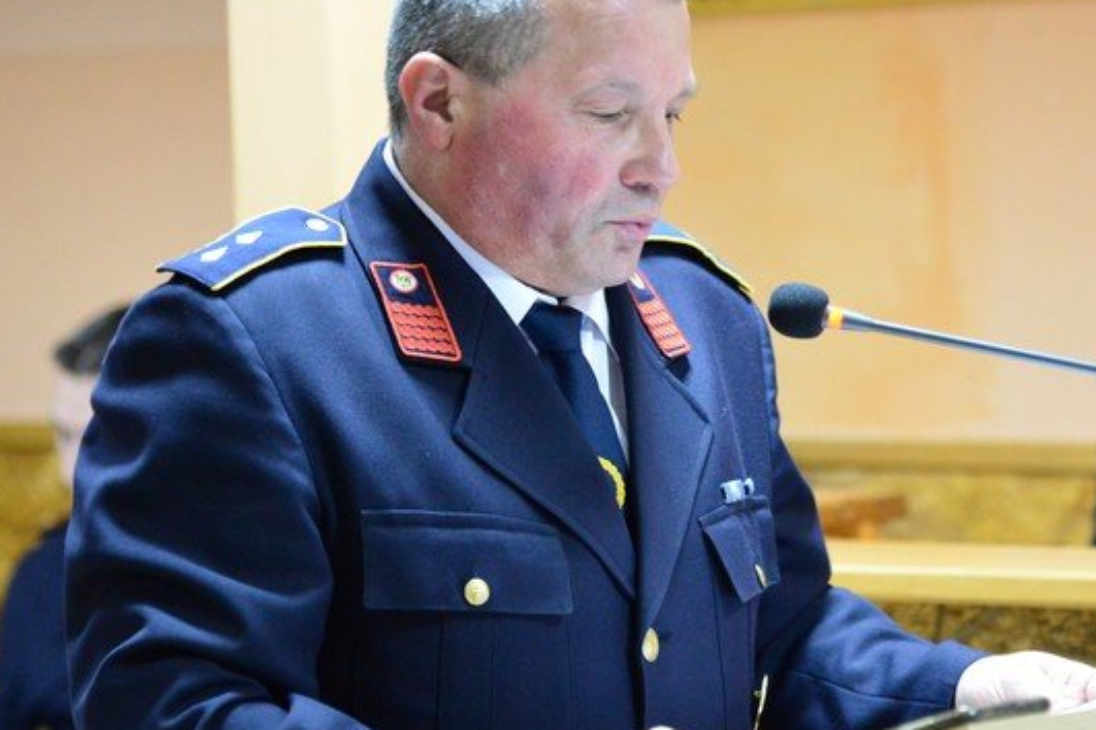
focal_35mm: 166
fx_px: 5053
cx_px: 605
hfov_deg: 12.4
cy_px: 305
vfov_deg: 8.3
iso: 6400
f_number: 4
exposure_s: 1/60
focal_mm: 105
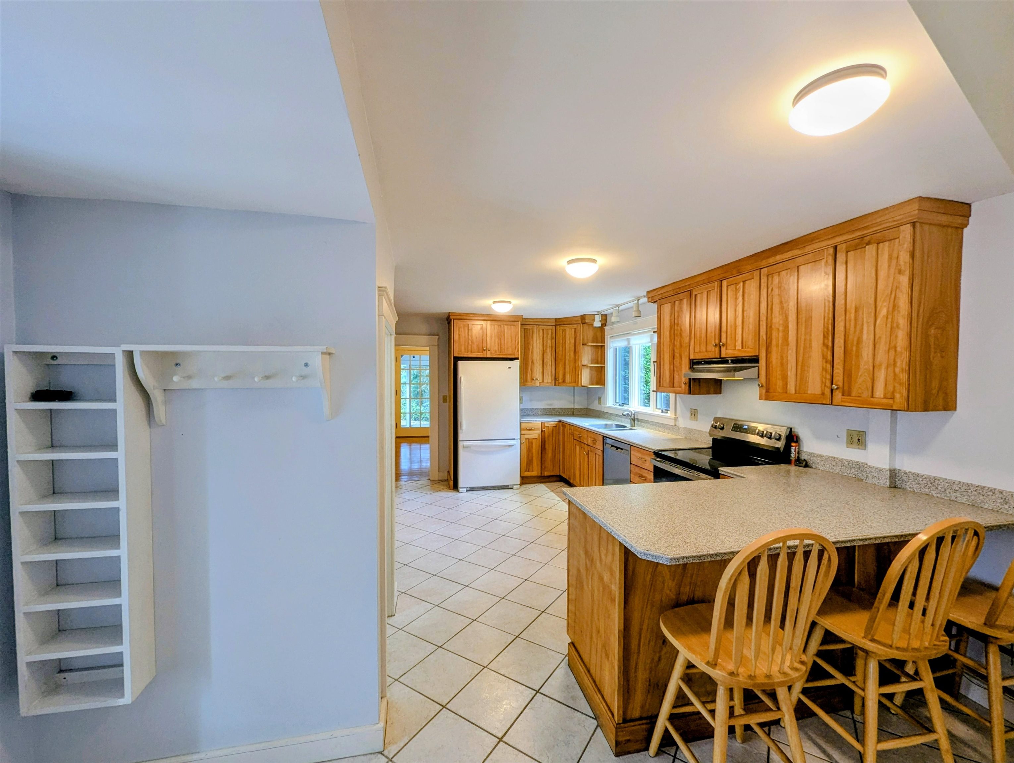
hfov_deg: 106.1
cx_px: 507
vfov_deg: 90.1
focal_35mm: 13
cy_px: 382
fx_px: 381
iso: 55
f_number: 2.2
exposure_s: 1/30
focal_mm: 1.95
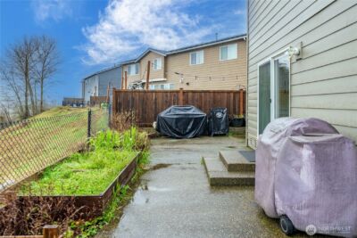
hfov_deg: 81.2
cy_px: 119
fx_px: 208
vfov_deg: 59.5
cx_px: 178
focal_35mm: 21
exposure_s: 1/30
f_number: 7.1
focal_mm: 21
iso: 250
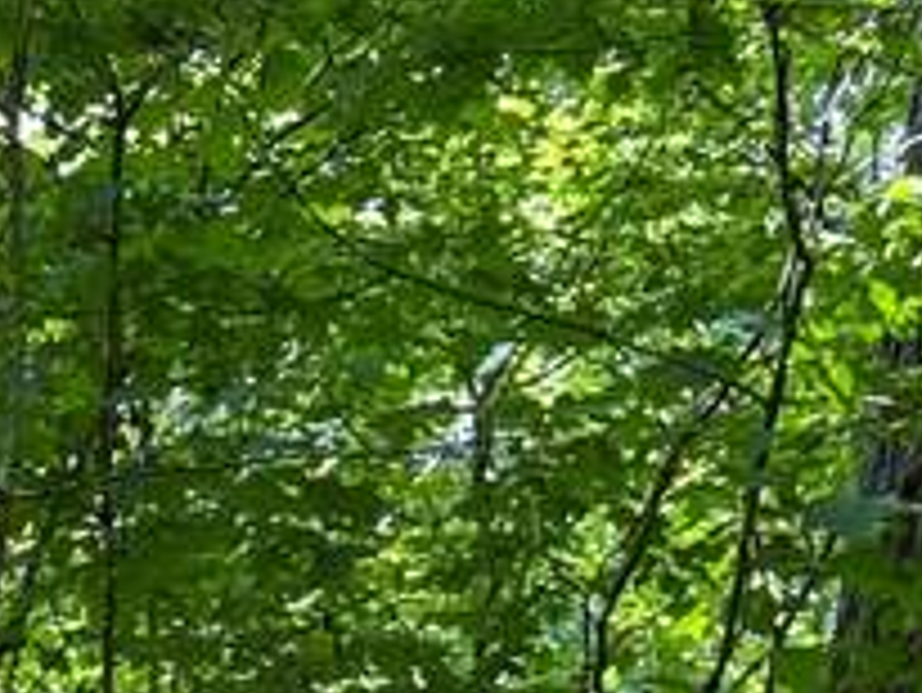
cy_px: 1350
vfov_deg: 9.3
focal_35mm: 150
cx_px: -1178
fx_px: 3998
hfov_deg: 11.3
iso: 100
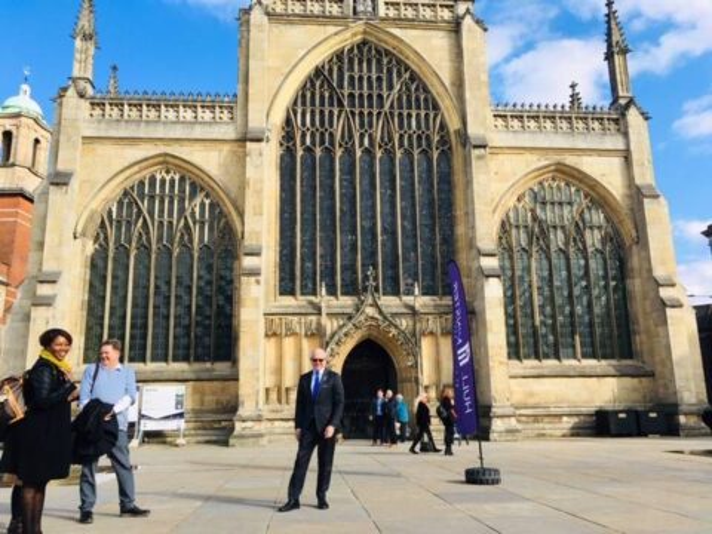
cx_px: 356
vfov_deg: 48.2
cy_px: 267
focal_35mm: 29
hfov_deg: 61.7
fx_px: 596
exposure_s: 1/777
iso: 25
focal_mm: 4.15
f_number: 2.2
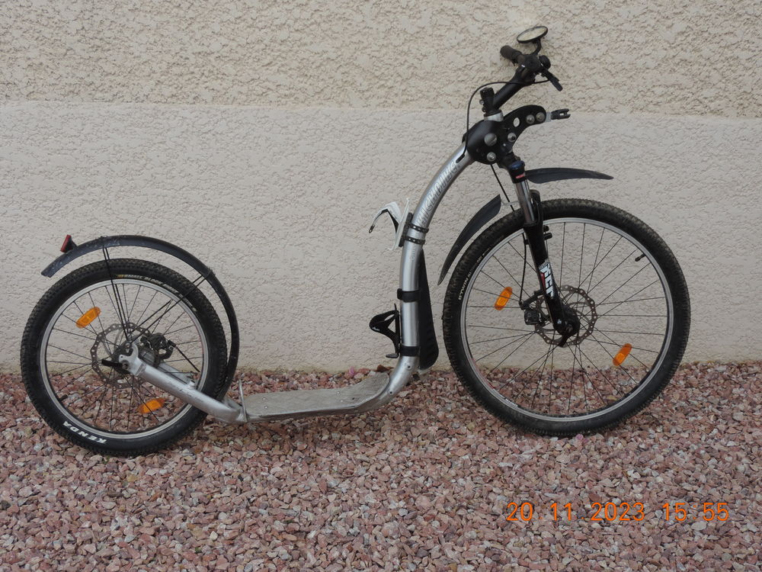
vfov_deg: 29.1
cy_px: 286
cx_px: 381
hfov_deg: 38.2
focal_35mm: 50
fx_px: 1101
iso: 80
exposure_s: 1/320
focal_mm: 8.9
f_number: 3.6
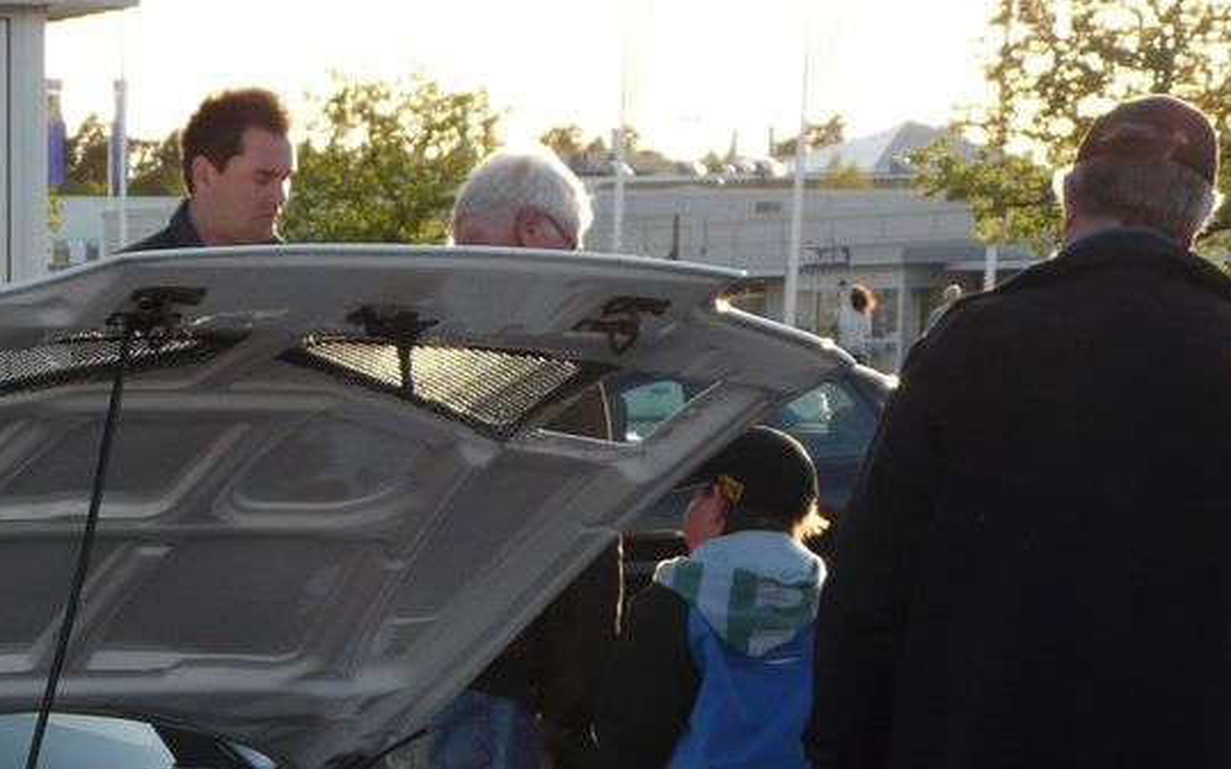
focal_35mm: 106
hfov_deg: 18.8
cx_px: -169
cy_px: 1025
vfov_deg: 12.0
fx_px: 3555
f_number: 3.2
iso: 100
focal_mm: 6.8
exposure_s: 1/400
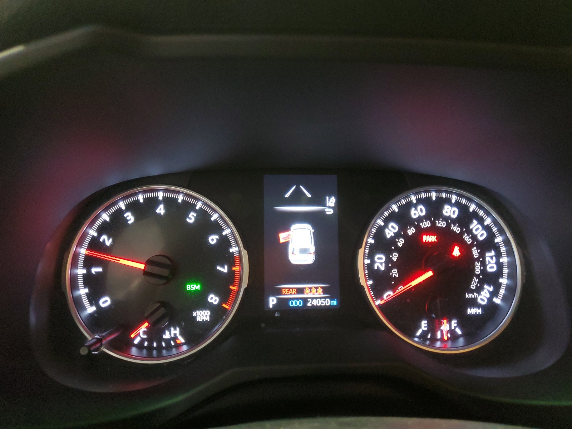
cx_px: 286
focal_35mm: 26
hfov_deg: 67.3
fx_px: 430
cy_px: 214
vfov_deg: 53.1
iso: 285
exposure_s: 1/15
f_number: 1.5
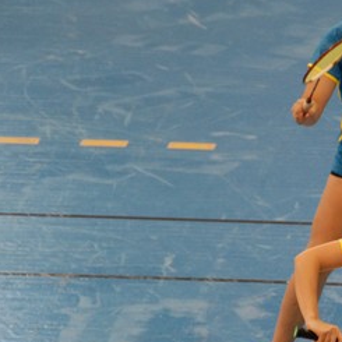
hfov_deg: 3.8
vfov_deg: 3.8
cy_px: 290
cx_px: 441
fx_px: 5209
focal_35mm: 466
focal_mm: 112
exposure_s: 1/50
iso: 800
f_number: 5.6
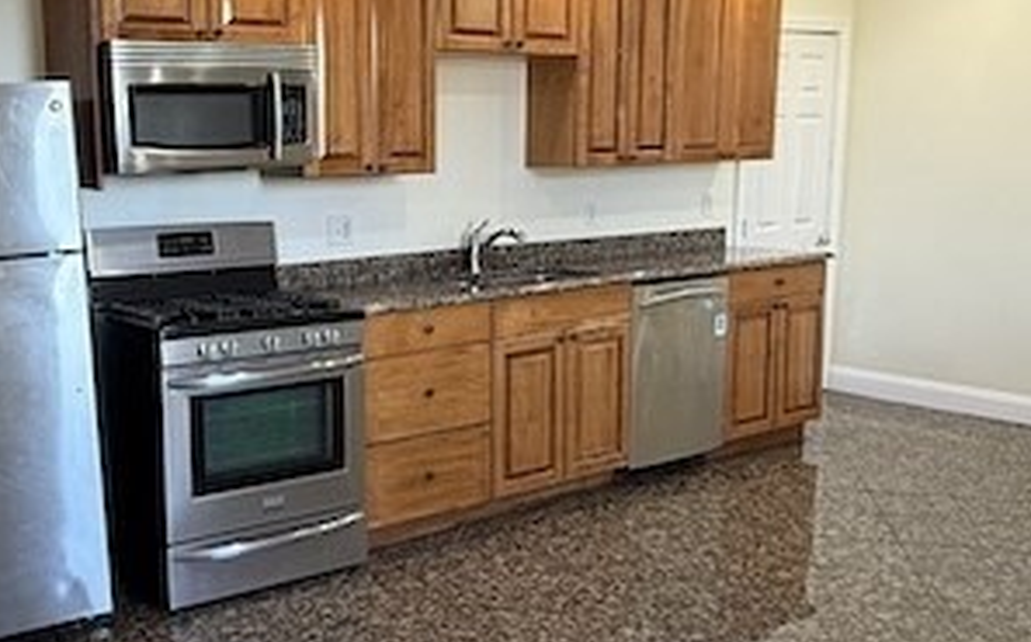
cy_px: 340
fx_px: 1123
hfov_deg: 48.3
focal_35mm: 40
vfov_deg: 31.9
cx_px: 323
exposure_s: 1/60
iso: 200
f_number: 2.2
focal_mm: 2.22
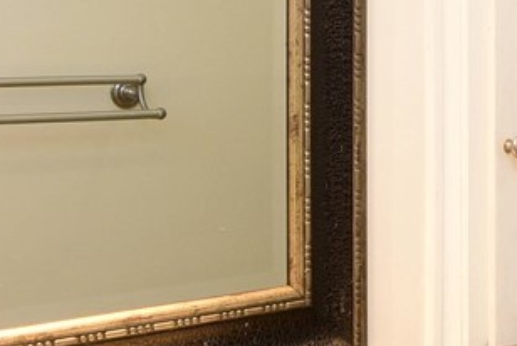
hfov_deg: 19.3
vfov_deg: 13.8
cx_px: 640
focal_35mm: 99
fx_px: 1423
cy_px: 62
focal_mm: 15
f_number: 11
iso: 500
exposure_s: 1/13
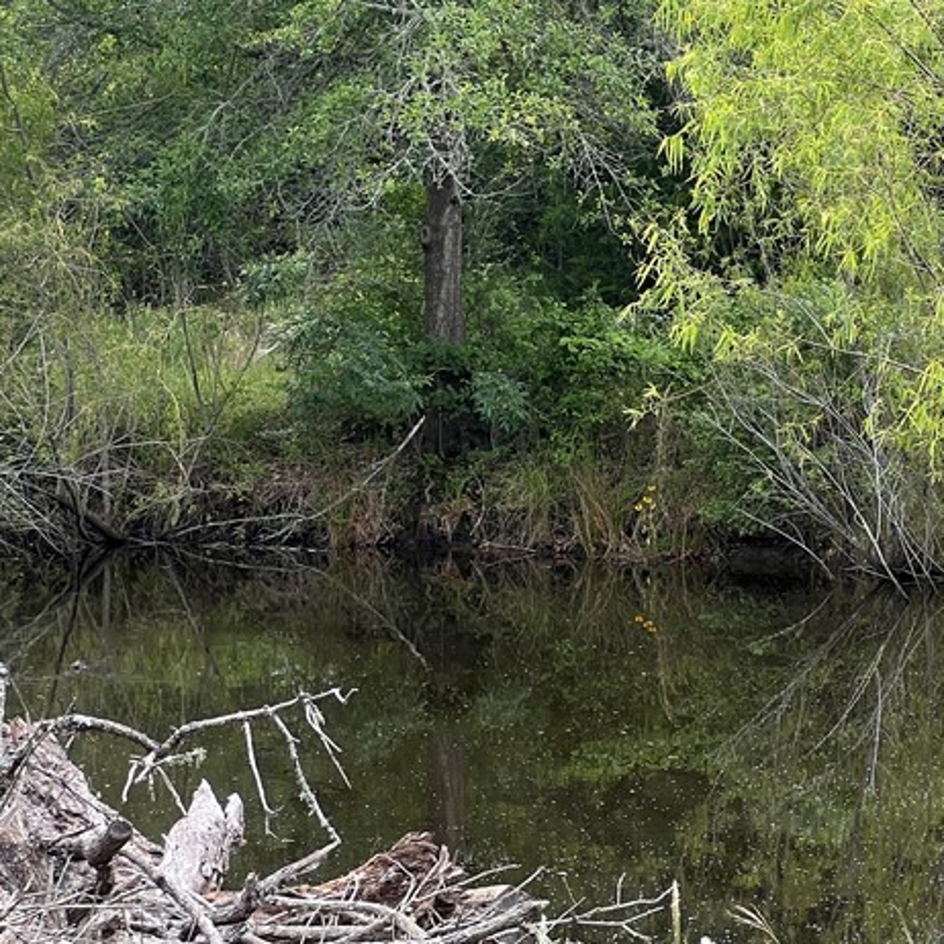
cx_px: 913
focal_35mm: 151
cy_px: 378
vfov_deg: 11.6
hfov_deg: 11.5
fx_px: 4659
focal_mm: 9
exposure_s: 1/141
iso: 32
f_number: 2.8
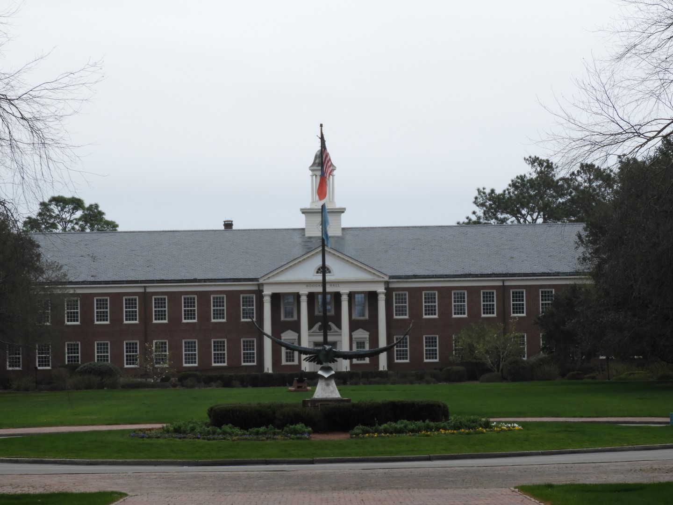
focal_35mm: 150
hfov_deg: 13.2
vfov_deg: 9.9
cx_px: 336
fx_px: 2916
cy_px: 252
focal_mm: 26.9
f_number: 5.2
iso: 100
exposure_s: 1/160
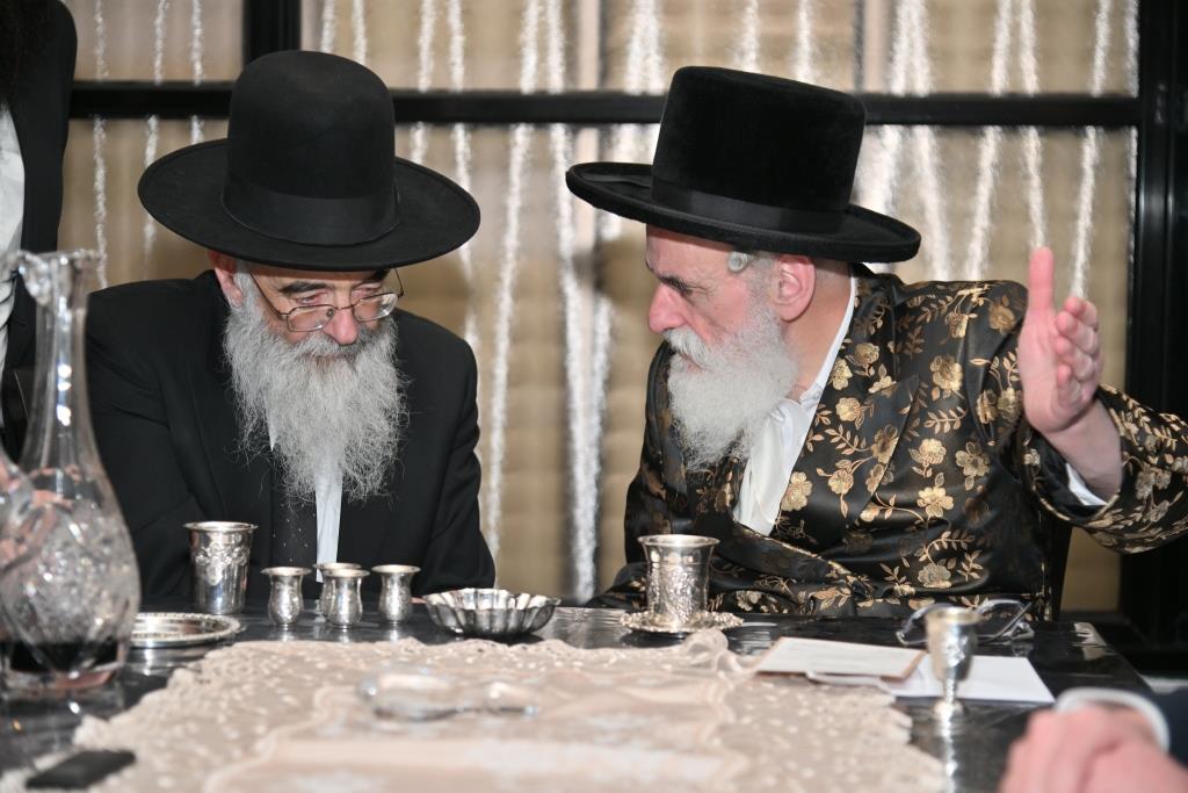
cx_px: 594
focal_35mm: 70
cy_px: 396
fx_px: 2310
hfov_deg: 28.8
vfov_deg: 19.5
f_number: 4
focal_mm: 70
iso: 160
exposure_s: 1/200
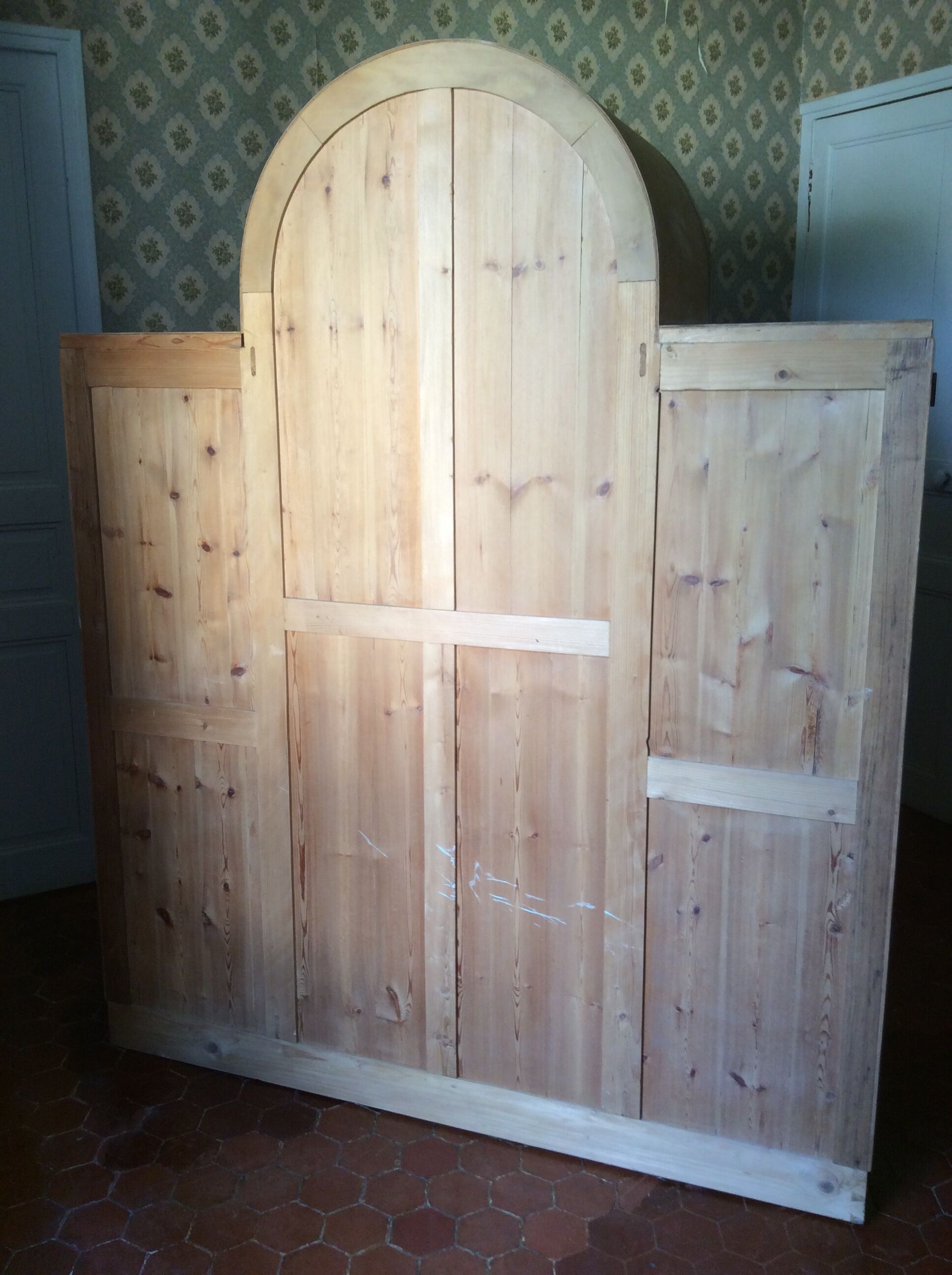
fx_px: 1177
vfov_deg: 56.9
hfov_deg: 44.1
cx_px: 476
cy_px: 638
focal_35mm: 32
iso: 40
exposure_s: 1/25
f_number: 2.4
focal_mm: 3.3
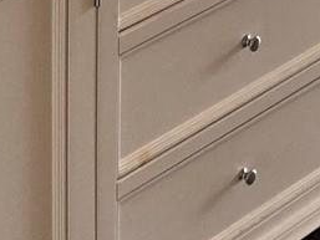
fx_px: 1914
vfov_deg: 6.7
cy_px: -376
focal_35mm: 207
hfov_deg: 9.1
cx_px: 580
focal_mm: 4.25
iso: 80
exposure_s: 1/120
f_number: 1.8
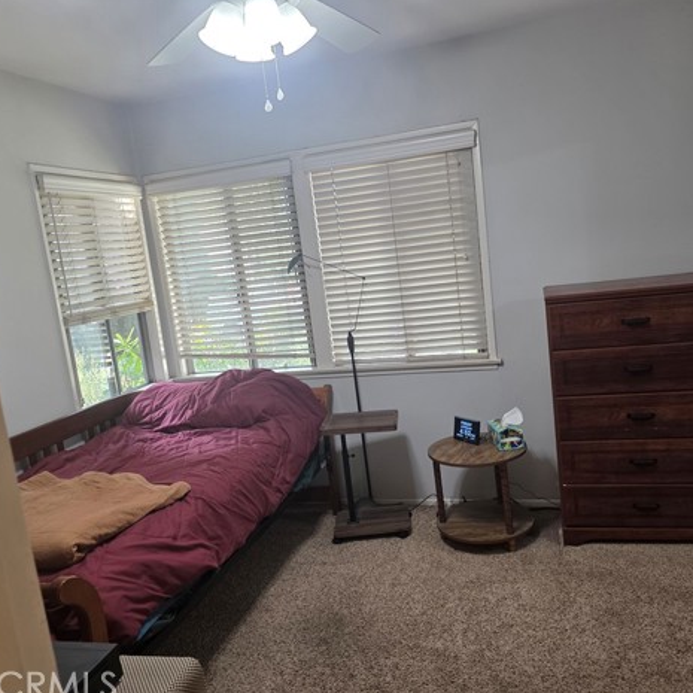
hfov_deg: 57.3
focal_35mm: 28
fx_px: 634
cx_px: 359
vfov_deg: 57.3
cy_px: 349
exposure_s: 1/120
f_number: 1.7
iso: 125
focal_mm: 6.3
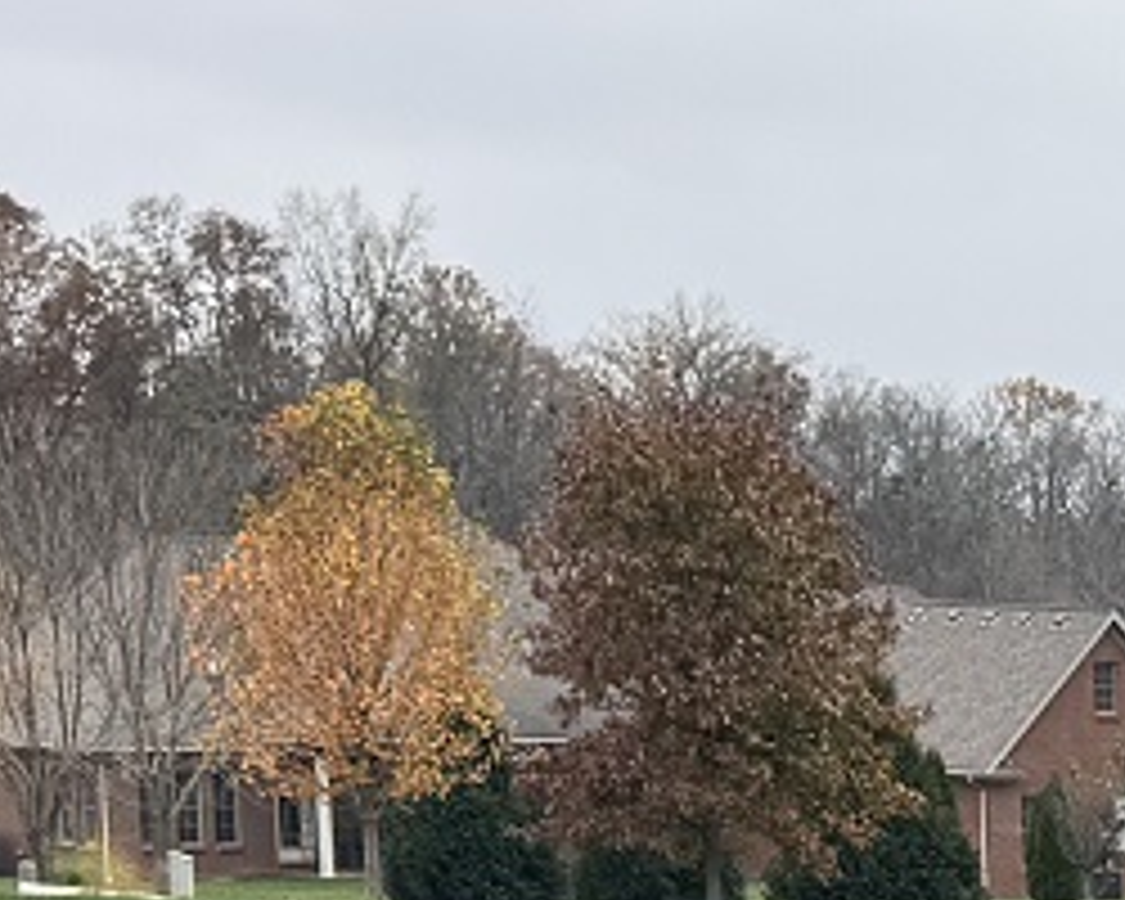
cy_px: 1726
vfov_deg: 9.8
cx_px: 2282
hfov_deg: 11.7
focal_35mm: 147
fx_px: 4894
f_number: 1.78
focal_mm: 6.76
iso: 80
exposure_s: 1/1238
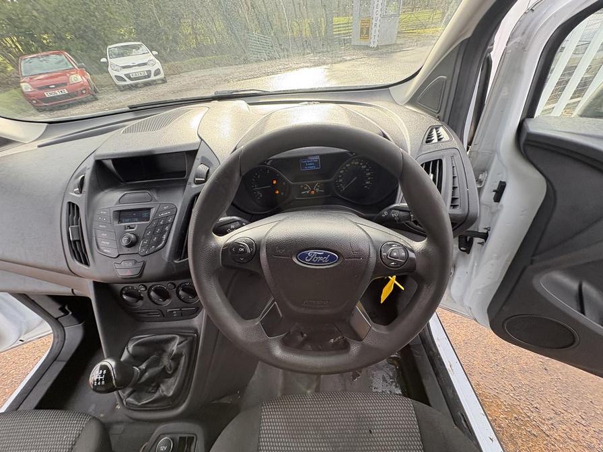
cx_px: 302
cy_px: 226
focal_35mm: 14
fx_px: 244
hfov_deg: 102.1
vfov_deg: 85.7
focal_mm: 2.22
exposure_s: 1/99
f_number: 2.2
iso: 100
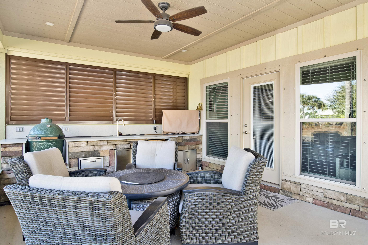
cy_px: 122
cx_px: 184
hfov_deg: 78.6
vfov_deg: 57.2
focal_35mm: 22
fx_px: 225
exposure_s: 1/10
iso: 200
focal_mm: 22
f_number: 11
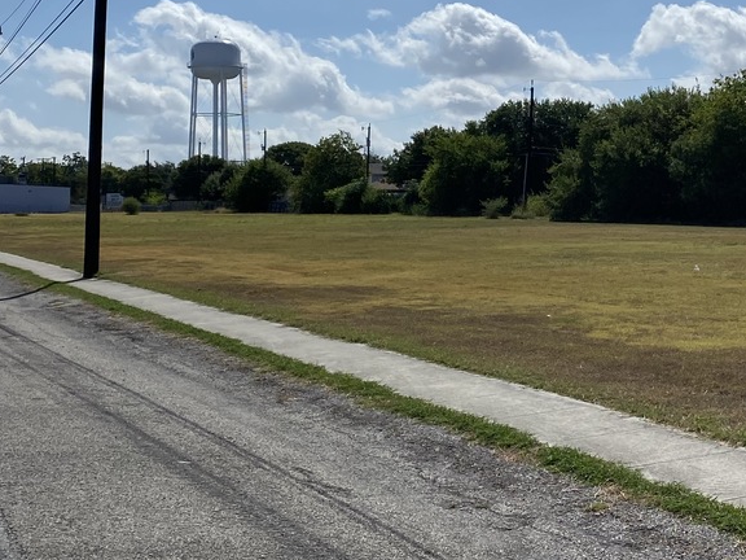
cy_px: 141
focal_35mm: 65
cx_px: 579
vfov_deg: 22.4
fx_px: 1401
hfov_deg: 29.3
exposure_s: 1/9615
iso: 32
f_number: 1.8
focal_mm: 4.25
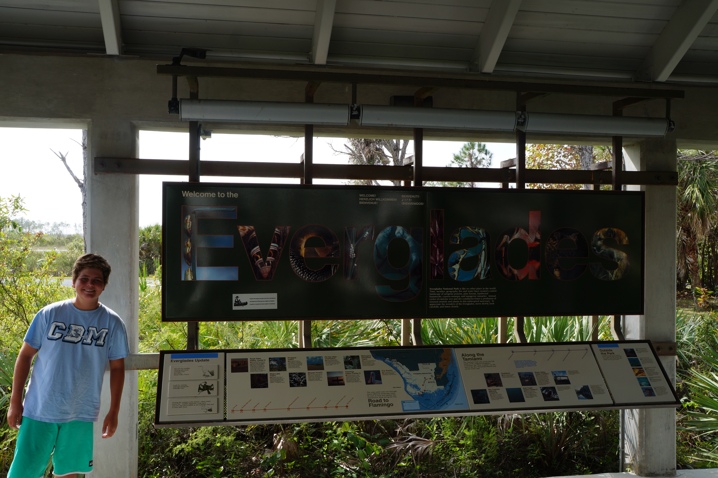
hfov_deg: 55.1
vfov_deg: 38.3
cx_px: 359
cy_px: 239
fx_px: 688
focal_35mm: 34
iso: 100
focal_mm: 23
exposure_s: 1/80
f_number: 11
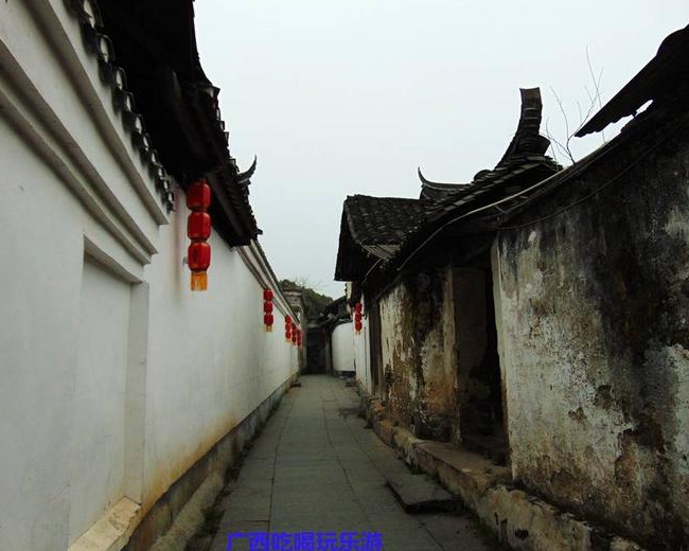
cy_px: 280
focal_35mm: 27
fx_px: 551
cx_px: 325
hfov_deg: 64.0
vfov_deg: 53.2
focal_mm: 4.5
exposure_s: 1/800
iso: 80
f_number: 3
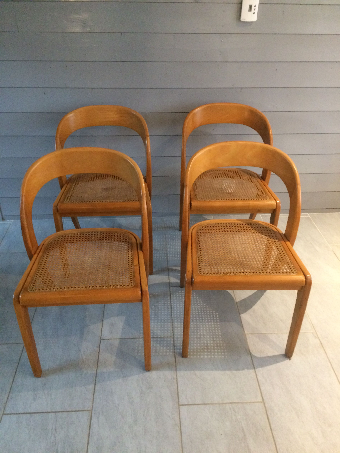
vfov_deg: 61.7
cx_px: 170
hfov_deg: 48.2
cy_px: 226
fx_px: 380
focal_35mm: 29
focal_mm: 4.15
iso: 320
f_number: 2.2
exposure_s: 1/20
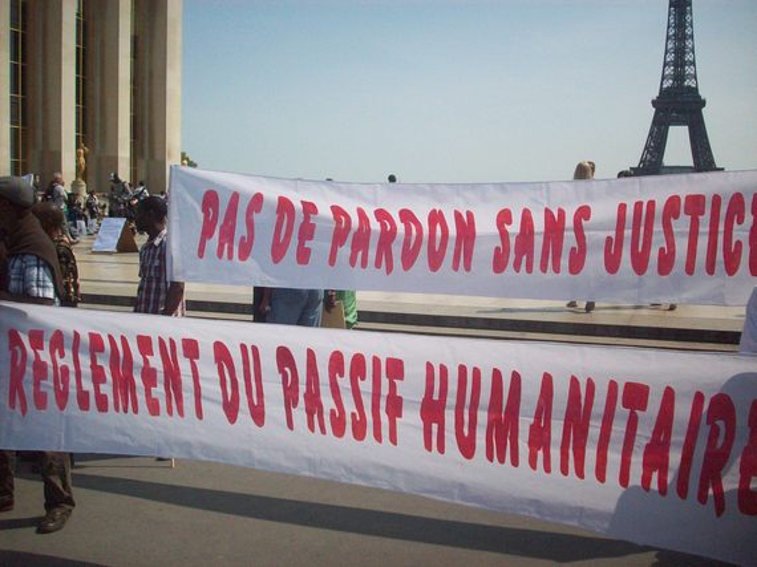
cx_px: 378
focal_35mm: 37
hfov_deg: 50.2
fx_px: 809
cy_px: 284
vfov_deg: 38.6
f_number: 5.6
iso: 200
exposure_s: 1/1401
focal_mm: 6.2
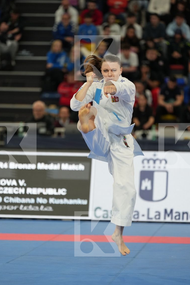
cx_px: 97
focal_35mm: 209
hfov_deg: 6.6
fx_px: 1653
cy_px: 146
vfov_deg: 9.8
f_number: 2.8
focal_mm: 200
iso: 1000
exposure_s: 1/500
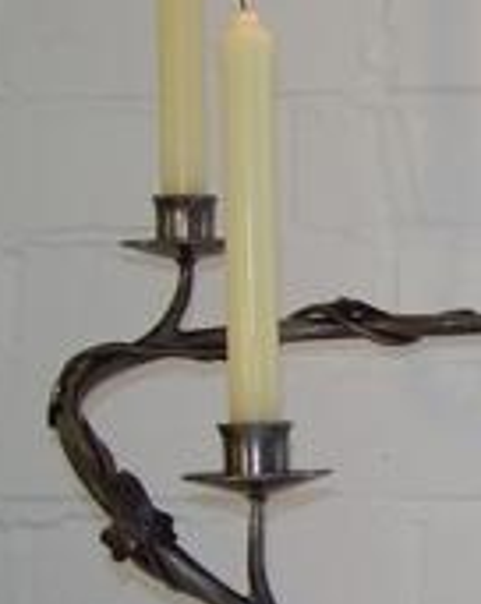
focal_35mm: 143
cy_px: 410
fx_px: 2554
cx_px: 810
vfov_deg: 13.5
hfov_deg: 10.3
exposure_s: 1/30
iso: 50
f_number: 2.9
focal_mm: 7.2
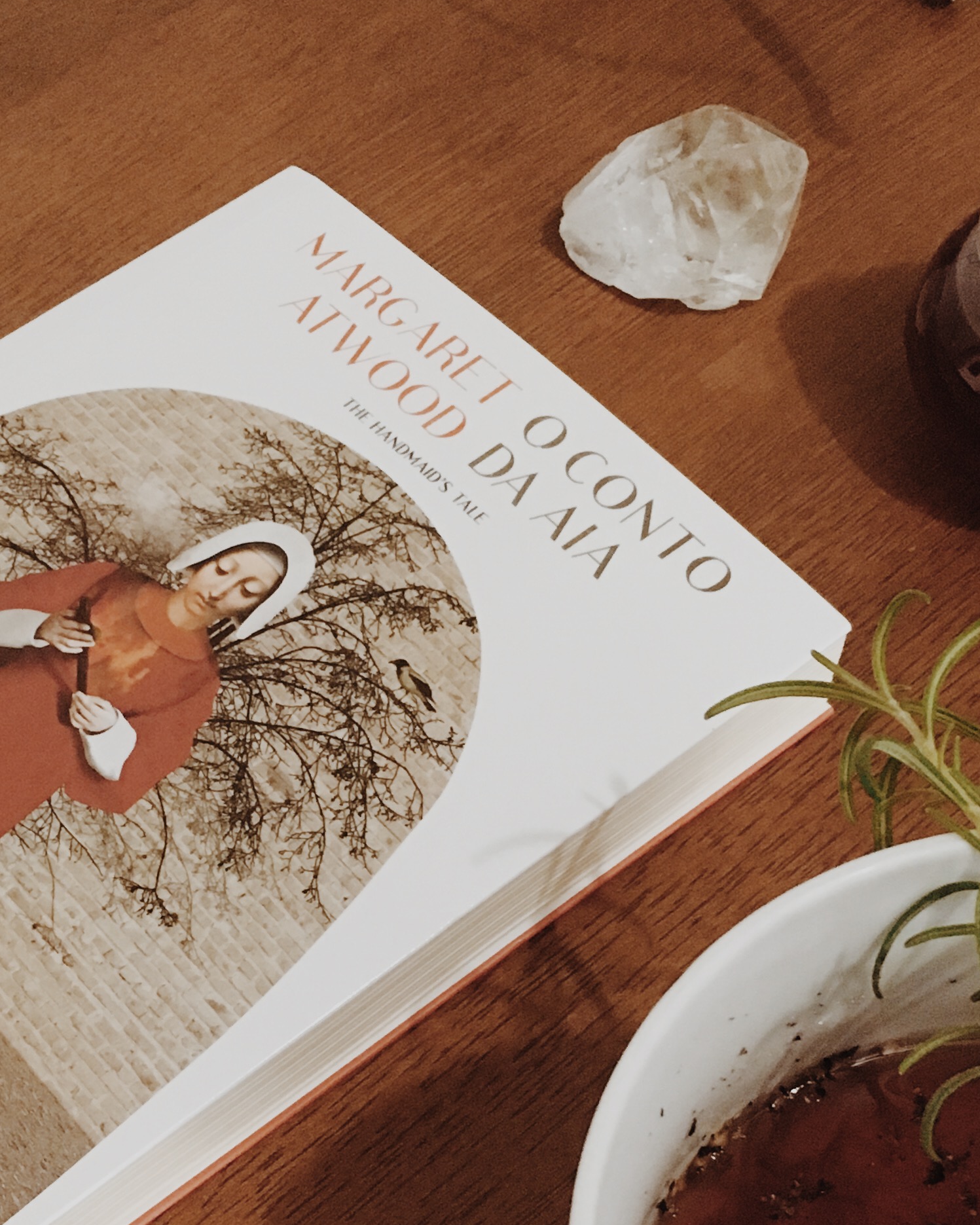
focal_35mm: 61
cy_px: 975
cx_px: 382
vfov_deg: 30.2
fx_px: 2211
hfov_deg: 24.9
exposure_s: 1/15
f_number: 2.2
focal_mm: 4.15
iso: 200
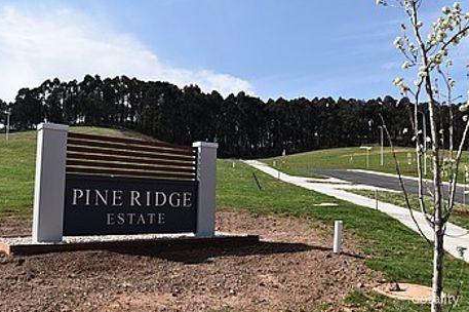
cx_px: 235
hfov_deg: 53.8
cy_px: 160
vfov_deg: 37.3
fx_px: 462
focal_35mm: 36
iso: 100
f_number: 10
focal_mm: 23
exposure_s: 1/200
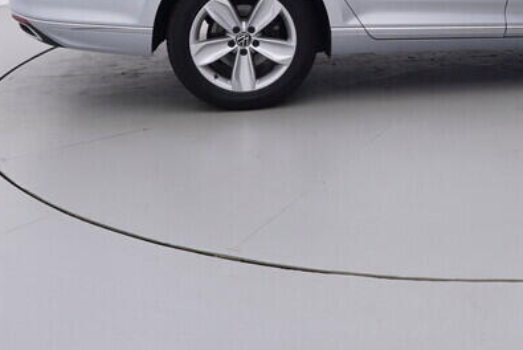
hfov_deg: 32.9
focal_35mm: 58
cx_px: 450
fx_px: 847
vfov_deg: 22.2
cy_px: -23
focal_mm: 15
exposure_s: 1/80
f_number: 5
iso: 200
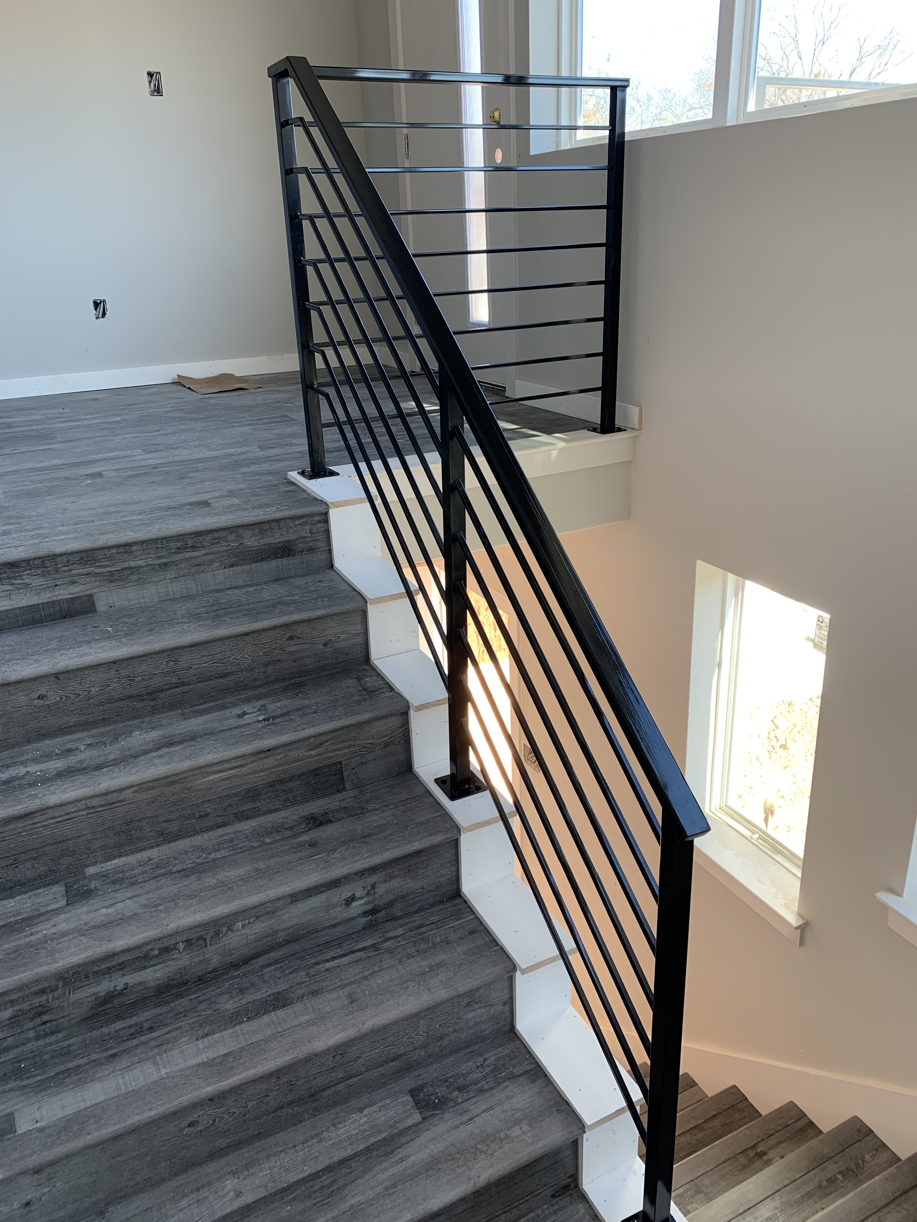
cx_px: 458
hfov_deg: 53.1
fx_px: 918
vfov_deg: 67.3
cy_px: 611
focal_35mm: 26
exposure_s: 1/121
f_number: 1.8
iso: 64
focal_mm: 4.25
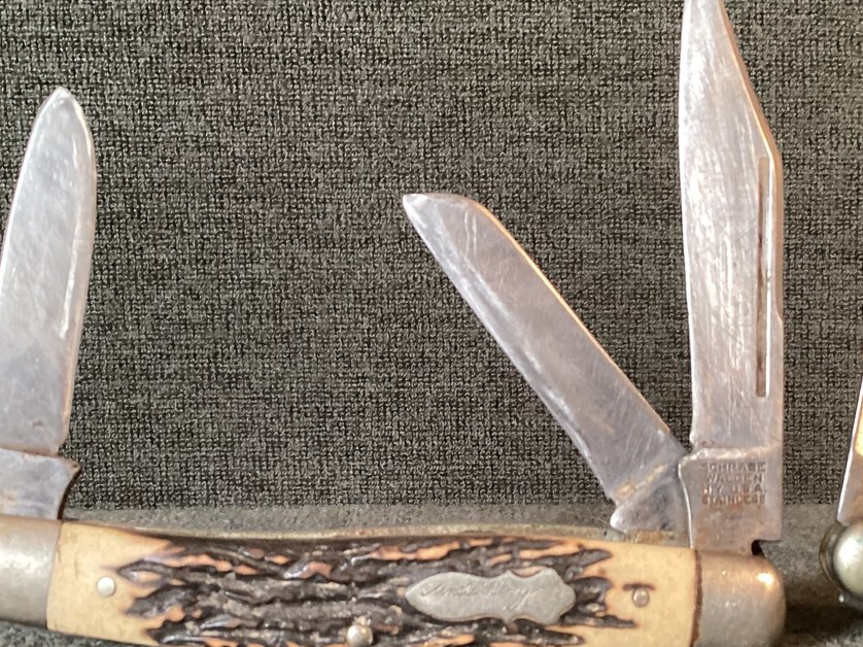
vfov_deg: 25.9
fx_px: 1396
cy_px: 461
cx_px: 451
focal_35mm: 56
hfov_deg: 34.4
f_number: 2.4
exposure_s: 1/50
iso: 320
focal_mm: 3.3
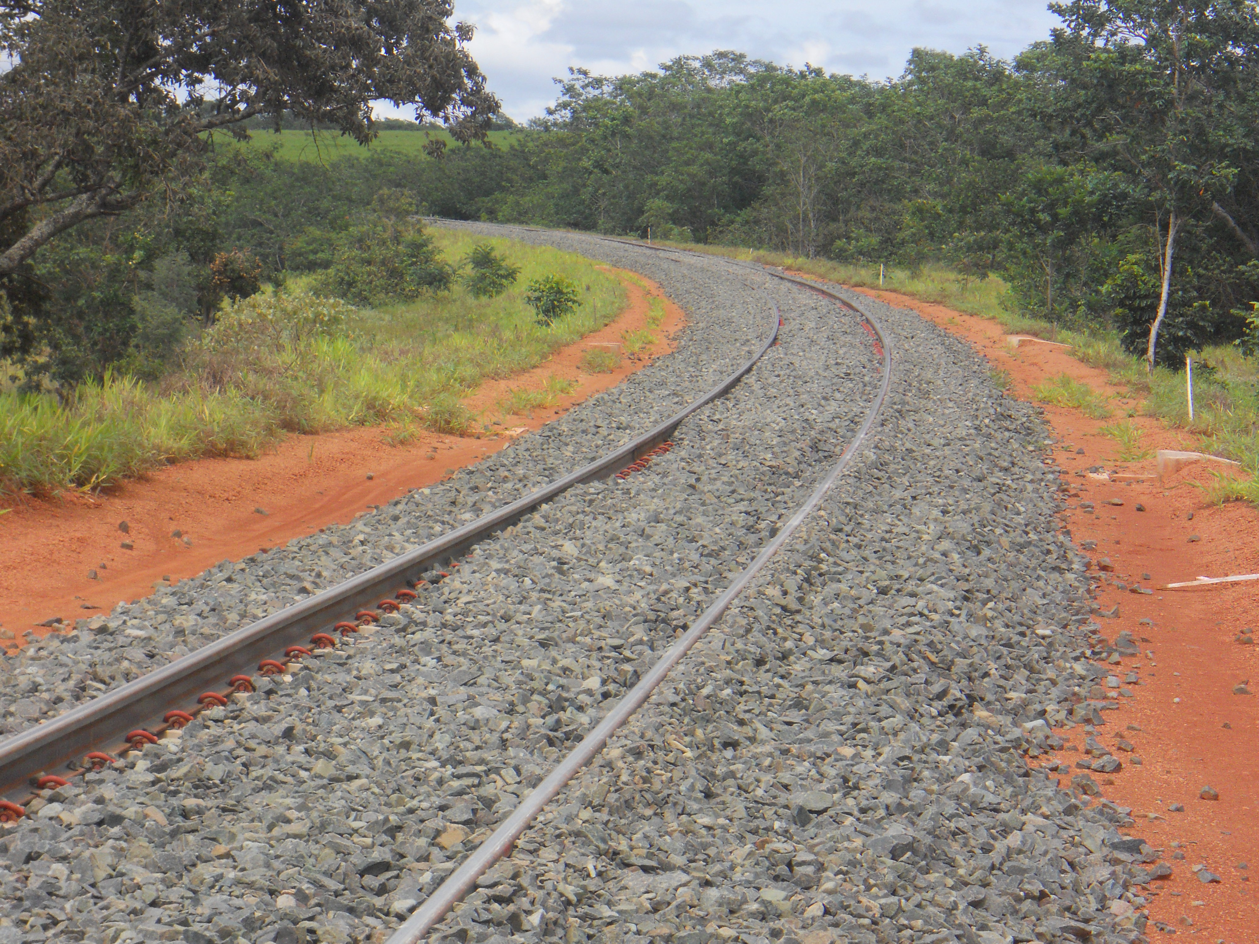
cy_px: 472
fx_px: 5092
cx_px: 630
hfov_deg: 14.1
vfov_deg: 10.6
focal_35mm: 140
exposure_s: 1/500
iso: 160
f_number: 6.6
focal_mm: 25
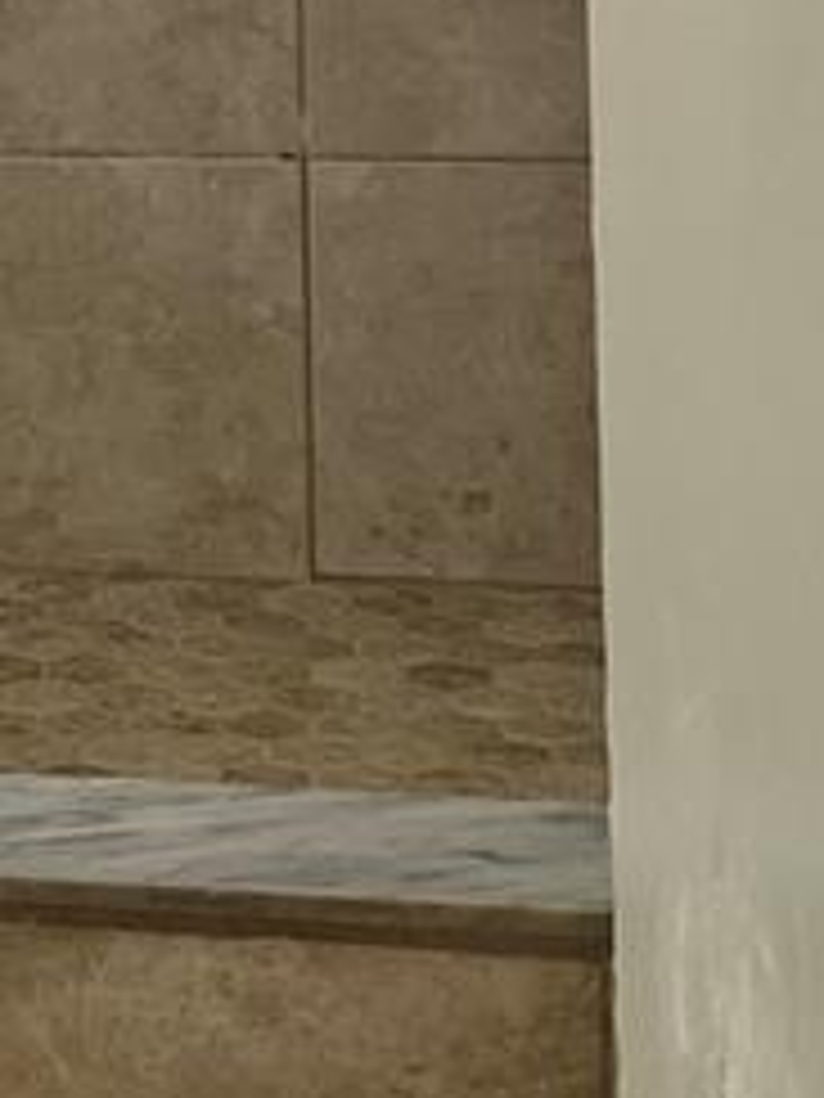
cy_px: -207
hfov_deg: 10.1
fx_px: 4063
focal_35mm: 128
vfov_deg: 14.9
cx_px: -1180
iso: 50
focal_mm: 5.1
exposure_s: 1/164
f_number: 1.6
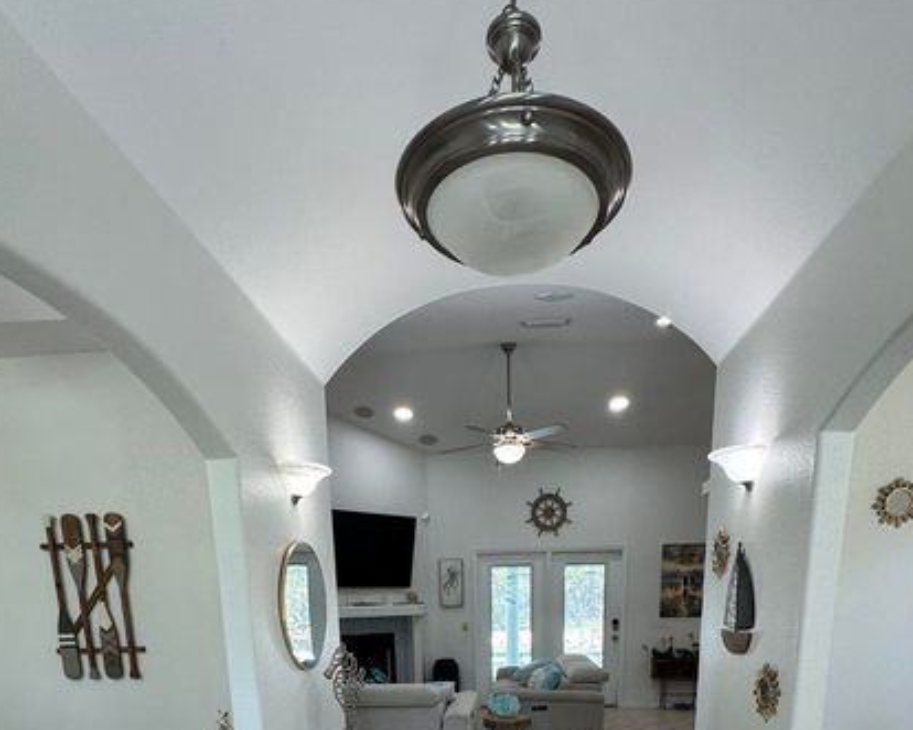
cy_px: 722
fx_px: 594
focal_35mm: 22
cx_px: 468
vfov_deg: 51.3
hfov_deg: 75.0
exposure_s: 1/120
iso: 200
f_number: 2.2
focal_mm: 2.22
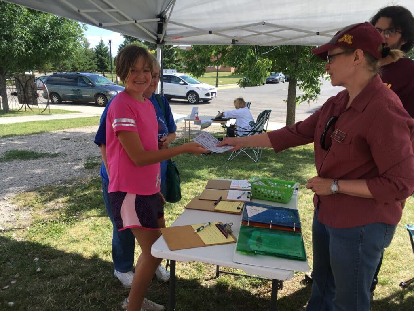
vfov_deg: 48.2
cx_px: 207
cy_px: 156
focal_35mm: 29
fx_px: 347
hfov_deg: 61.7
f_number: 2.2
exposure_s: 1/651
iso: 25
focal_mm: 4.15
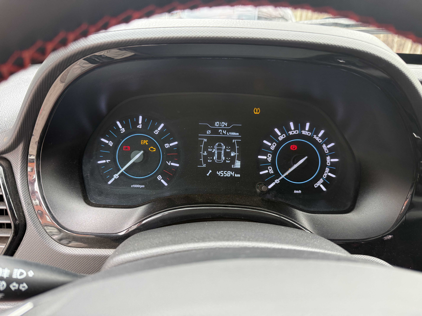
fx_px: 293
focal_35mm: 24
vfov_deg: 56.8
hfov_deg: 71.6
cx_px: 211
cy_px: 158
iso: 200
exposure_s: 1/115
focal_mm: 6.76
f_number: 1.78
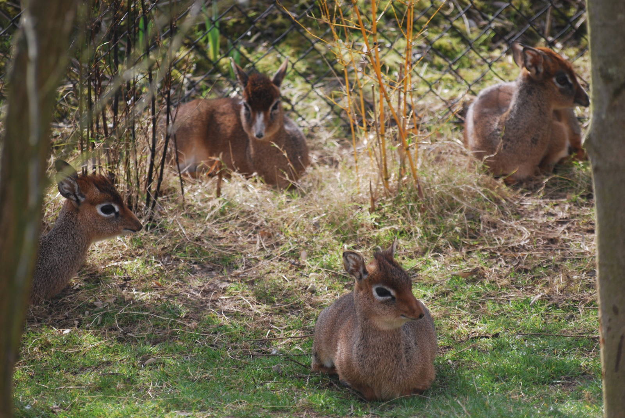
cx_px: 312
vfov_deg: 4.2
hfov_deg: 6.2
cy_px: 209
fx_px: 5736
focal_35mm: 330
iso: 320
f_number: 5.3
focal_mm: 220
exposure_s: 1/500
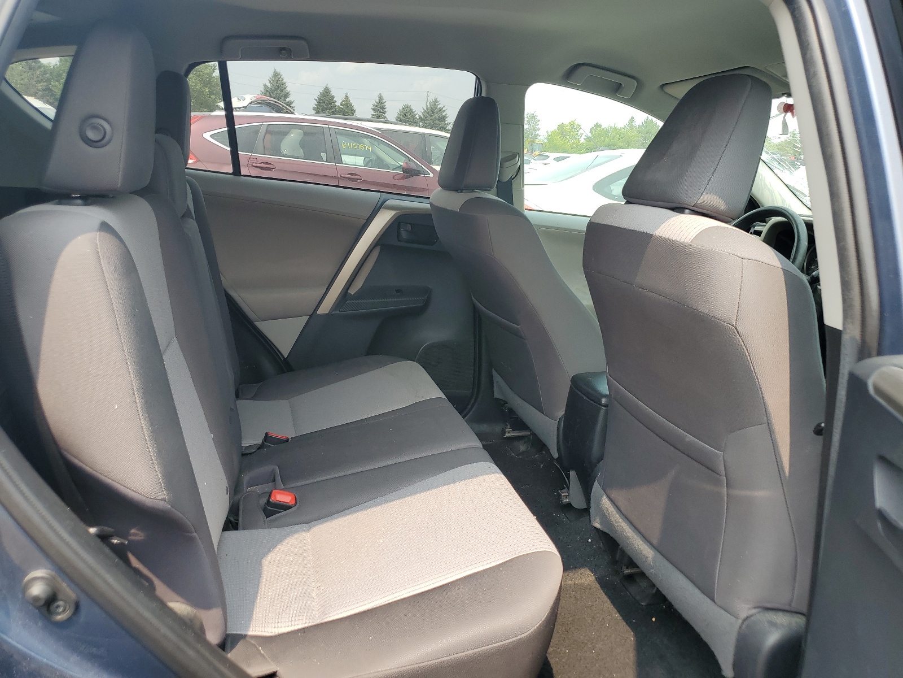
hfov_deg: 67.3
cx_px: 452
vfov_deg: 53.1
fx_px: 678
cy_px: 339
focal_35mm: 26
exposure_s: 1/588
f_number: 1.5
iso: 50
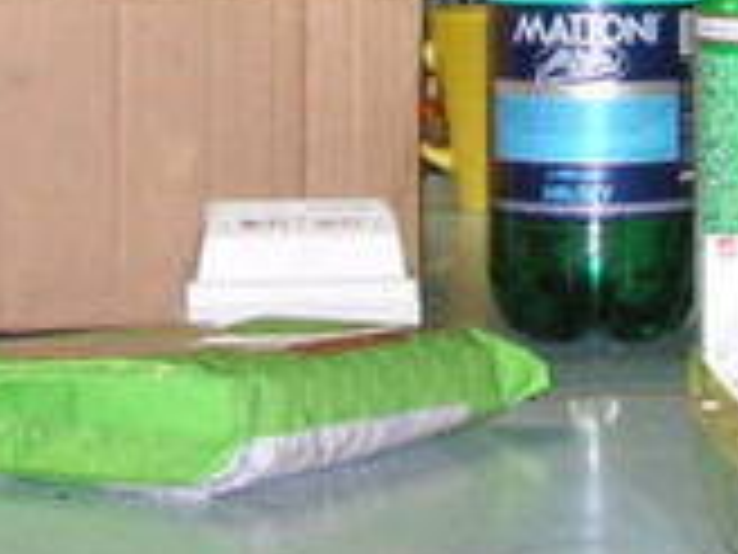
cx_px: 918
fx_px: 3859
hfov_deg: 10.7
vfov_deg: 8.0
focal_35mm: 181
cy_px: -410
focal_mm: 6.1
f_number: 2.8
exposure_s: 1/45
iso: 160
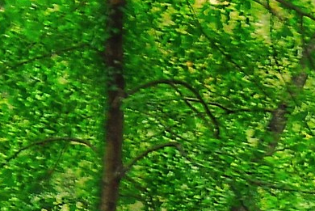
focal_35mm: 212
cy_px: 587
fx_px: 1858
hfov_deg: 9.7
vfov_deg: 6.1
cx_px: 212
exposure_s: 1/13
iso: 100
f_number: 3.8
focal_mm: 23
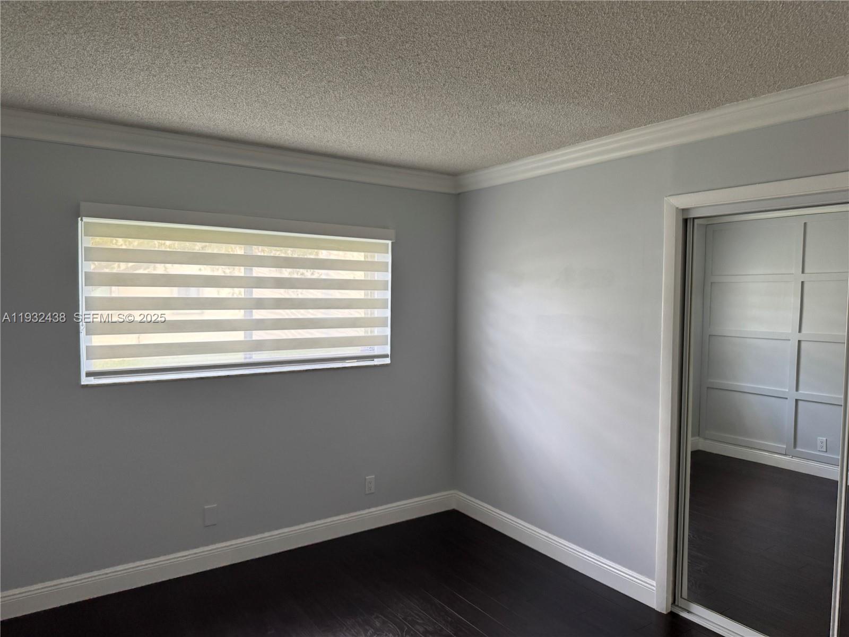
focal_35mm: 24
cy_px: 318
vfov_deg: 56.8
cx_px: 424
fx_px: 589
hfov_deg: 71.6
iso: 125
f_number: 1.78
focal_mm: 6.76
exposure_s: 1/60
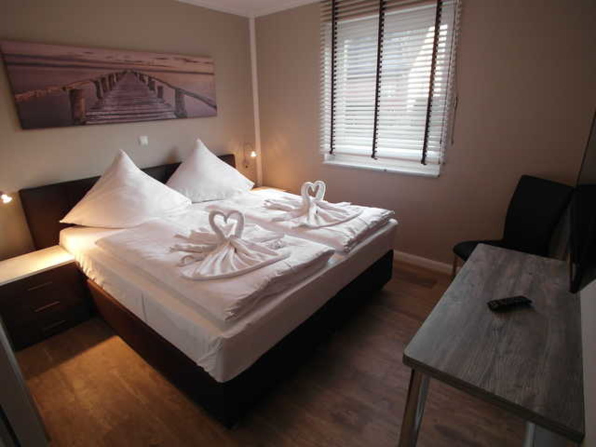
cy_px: 224
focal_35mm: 24
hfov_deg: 71.6
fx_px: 413
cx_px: 298
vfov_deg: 56.8
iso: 160
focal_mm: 5.2
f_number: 2.5
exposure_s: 1/45
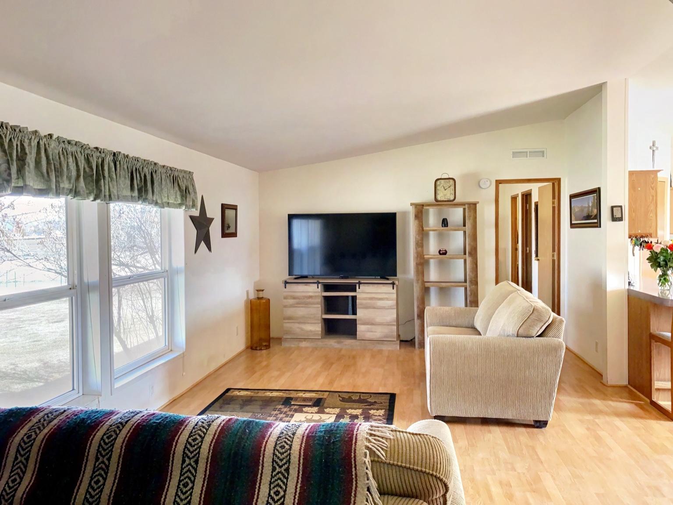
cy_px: 252
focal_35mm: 26
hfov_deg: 67.3
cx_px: 336
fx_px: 505
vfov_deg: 53.1
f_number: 1.8
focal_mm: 4.25
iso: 100
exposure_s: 1/60
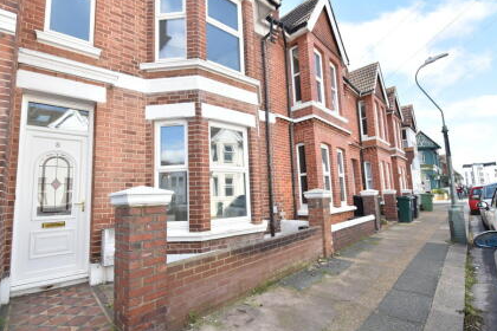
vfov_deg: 70.4
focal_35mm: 17
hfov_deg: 93.3
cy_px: 163
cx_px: 244
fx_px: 235
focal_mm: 10
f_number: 8
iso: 500
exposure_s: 1/250
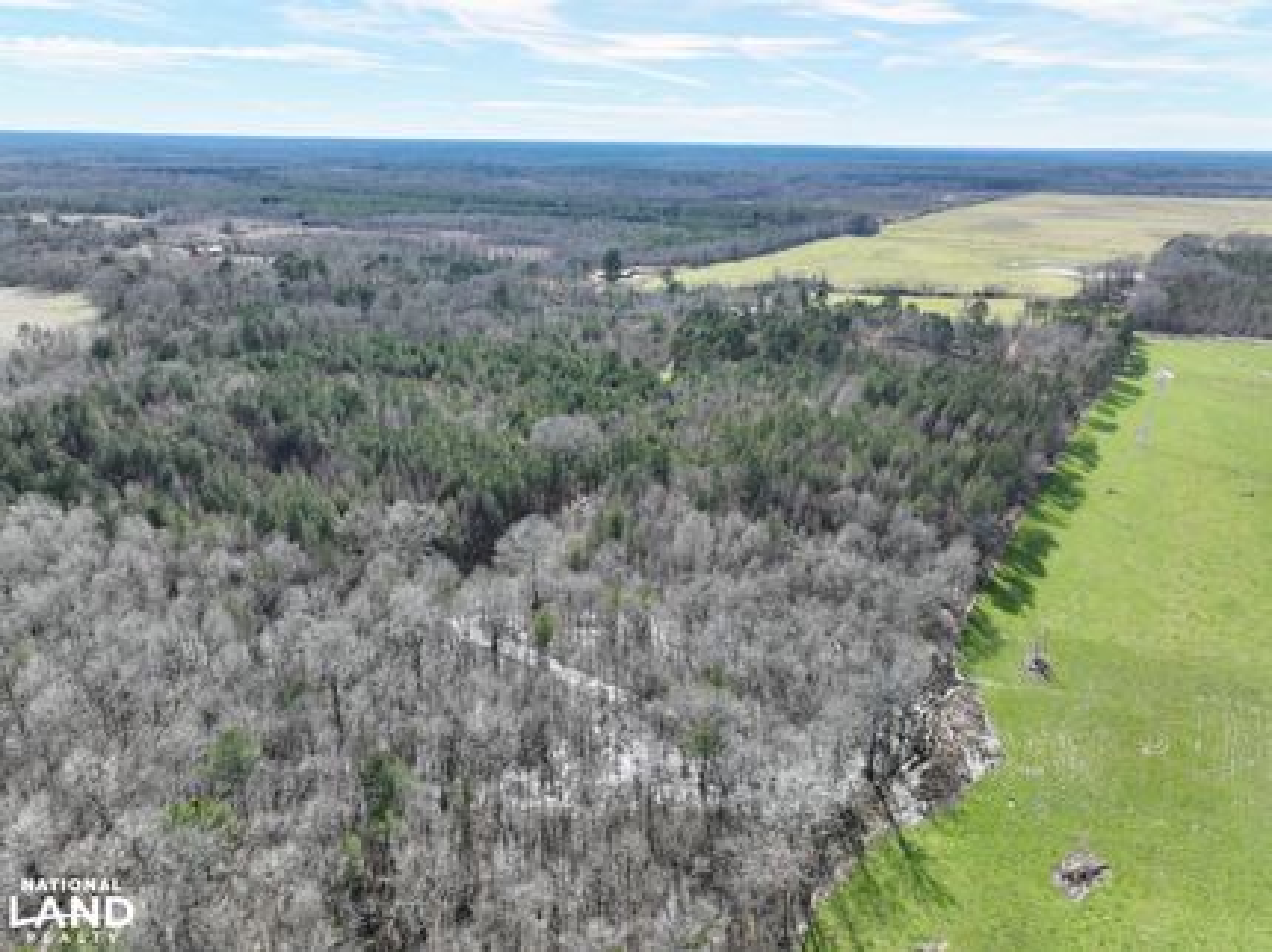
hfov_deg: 71.6
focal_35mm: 24
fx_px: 881
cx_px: 636
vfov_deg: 56.8
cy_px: 476
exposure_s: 1/2000
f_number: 3.5
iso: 100
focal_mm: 12.29
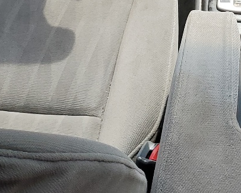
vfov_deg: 14.5
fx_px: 713
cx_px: 250
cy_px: -81
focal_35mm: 100
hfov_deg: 18.6
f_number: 1.5
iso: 50
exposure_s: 1/500
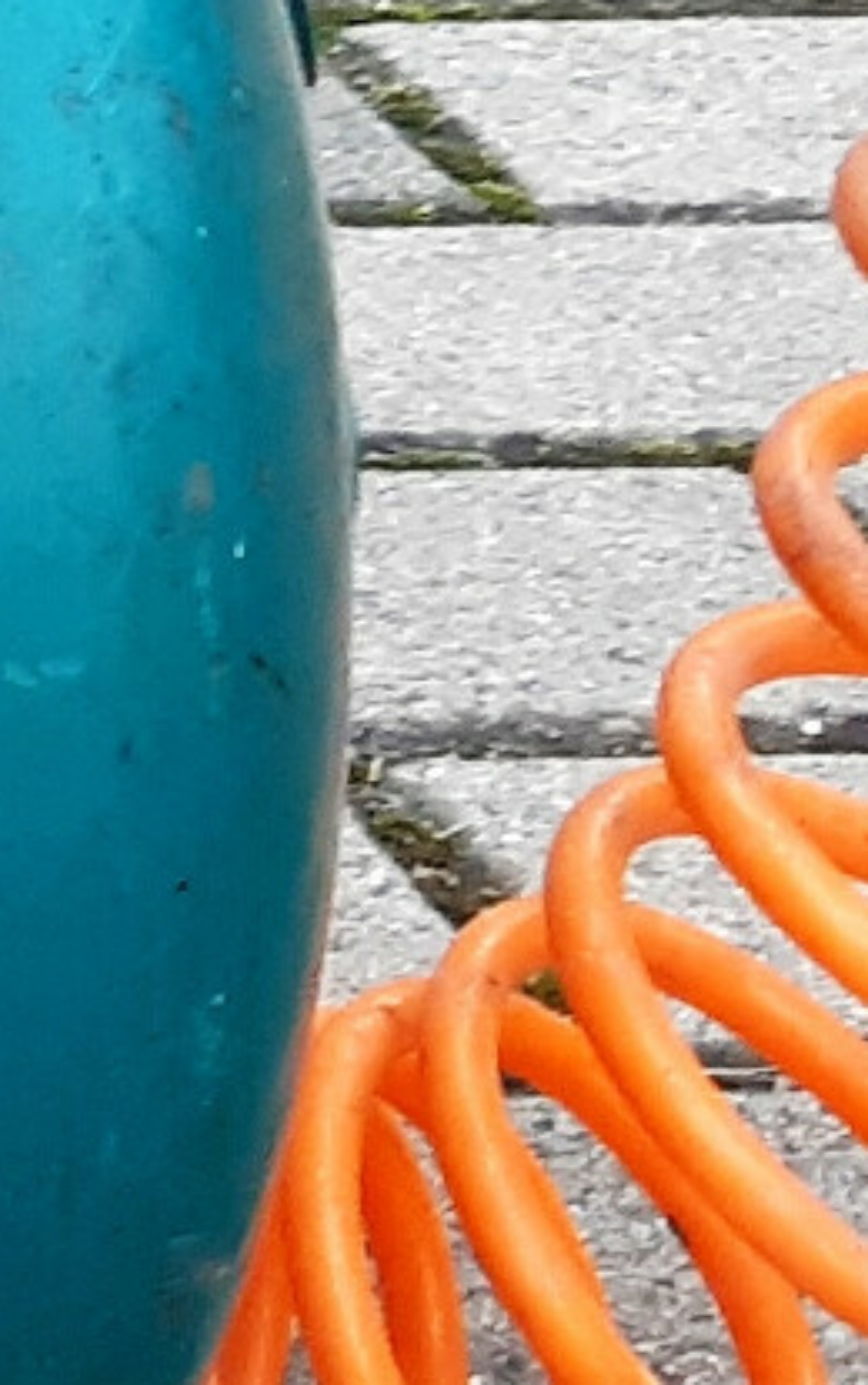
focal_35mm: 199
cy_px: -447
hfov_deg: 5.8
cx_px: -2304
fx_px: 7519
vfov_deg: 10.3
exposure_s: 1/100
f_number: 1.7
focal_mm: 3.92
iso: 64
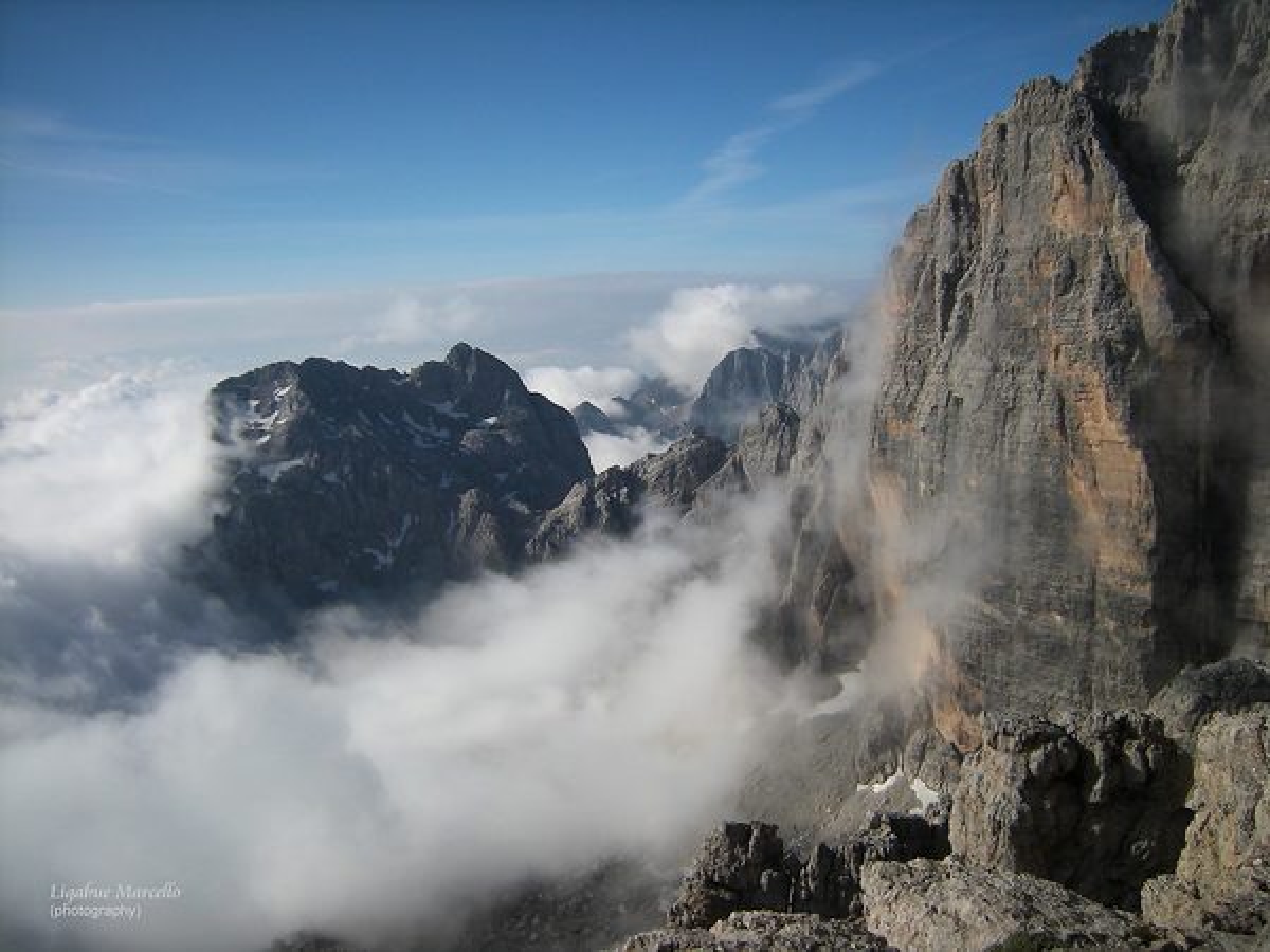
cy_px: 476
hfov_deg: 63.4
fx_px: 1027
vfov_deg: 49.7
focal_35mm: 28
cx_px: 635
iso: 64
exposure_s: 1/513
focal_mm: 4.7
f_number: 5.6
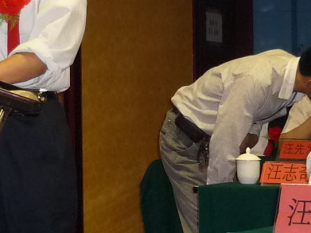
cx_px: 136
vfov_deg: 11.0
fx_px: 1213
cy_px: 130
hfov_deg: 14.6
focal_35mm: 135
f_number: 2.8
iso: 320
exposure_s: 1/30
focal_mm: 5.5
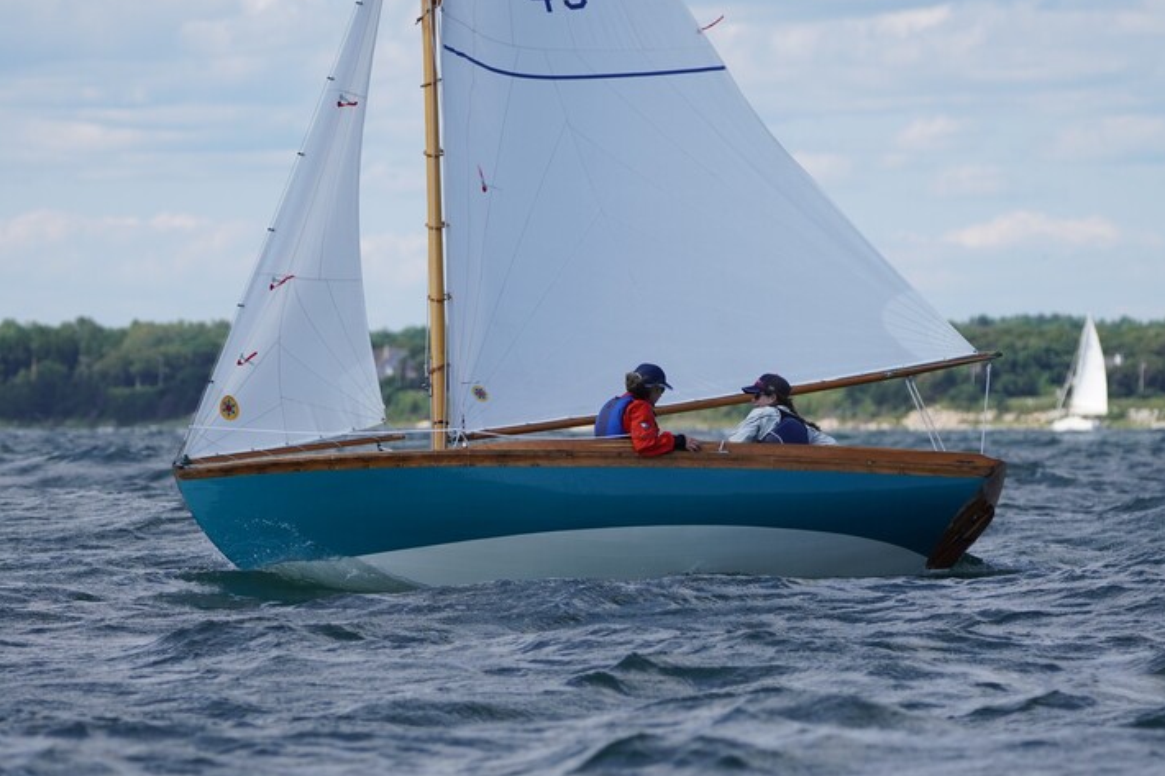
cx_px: 602
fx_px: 10935
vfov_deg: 4.1
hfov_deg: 6.1
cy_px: 403
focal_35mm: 338
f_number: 5.6
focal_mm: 200
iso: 250
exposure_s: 1/1600
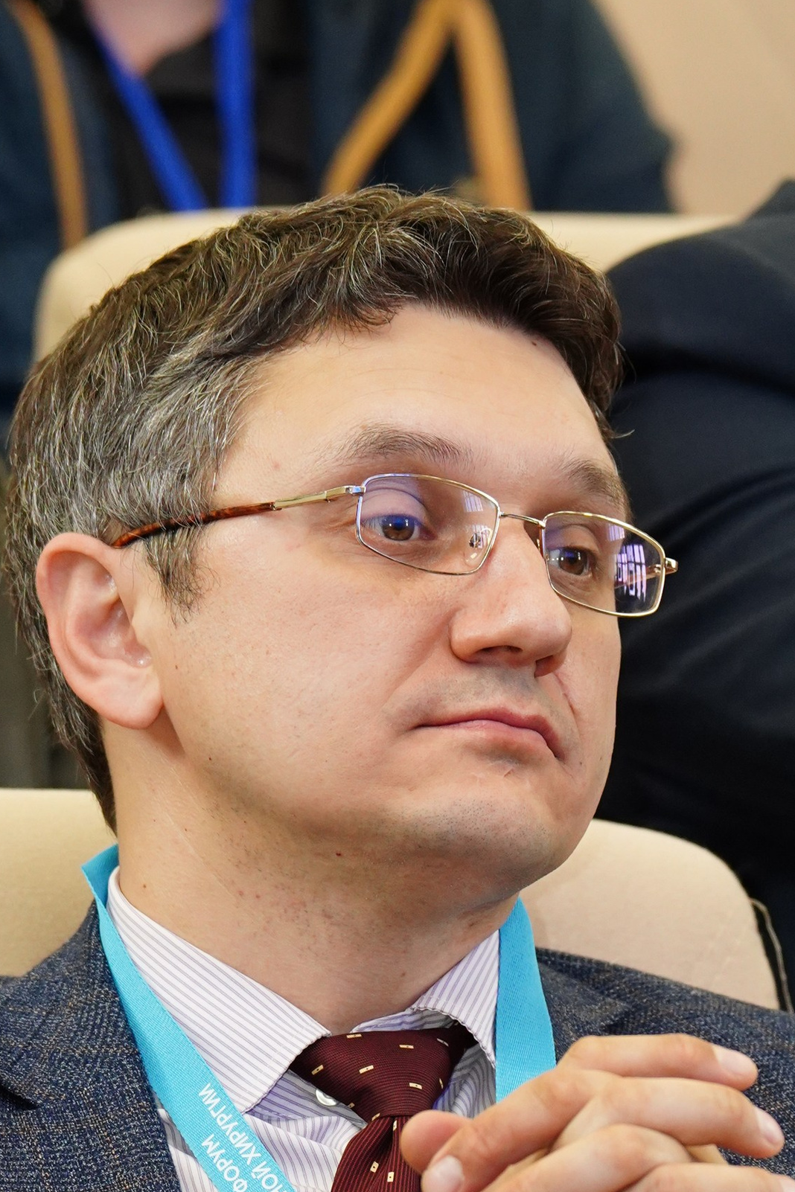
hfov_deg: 2.5
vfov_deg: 3.7
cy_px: 913
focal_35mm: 561
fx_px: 18582
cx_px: 318
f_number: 5.6
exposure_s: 1/200
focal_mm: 234
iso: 2000
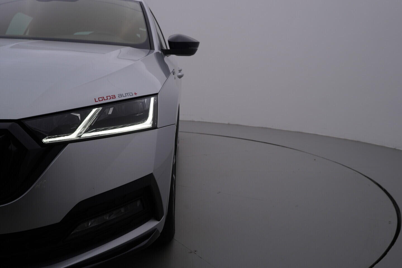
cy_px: 134
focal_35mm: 36
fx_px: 402
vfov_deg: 36.9
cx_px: 201
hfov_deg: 53.1
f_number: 5.6
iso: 125
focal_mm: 24
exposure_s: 1/160
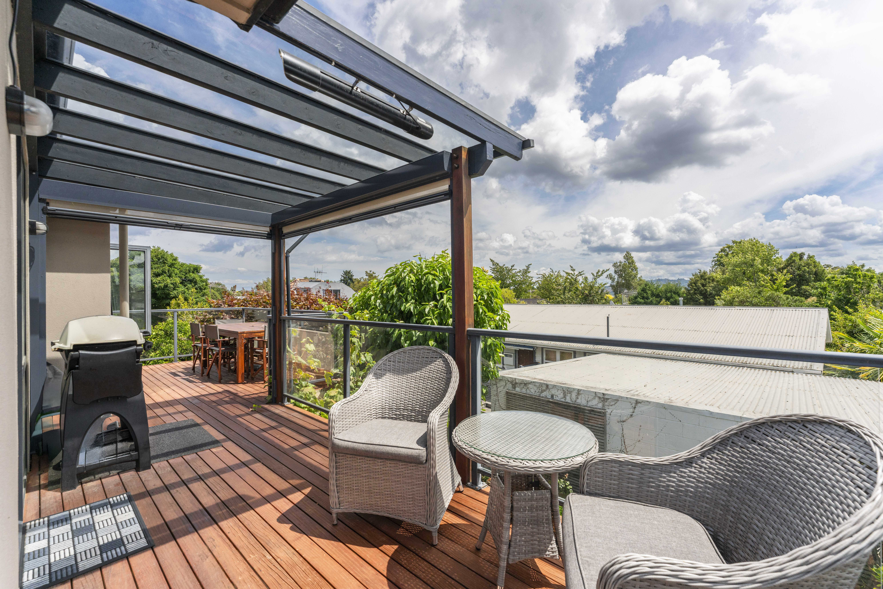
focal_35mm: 14
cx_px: 442
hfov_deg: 104.2
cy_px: 294
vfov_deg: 81.2
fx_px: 343
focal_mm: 14
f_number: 7.1
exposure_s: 1/2000
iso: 640
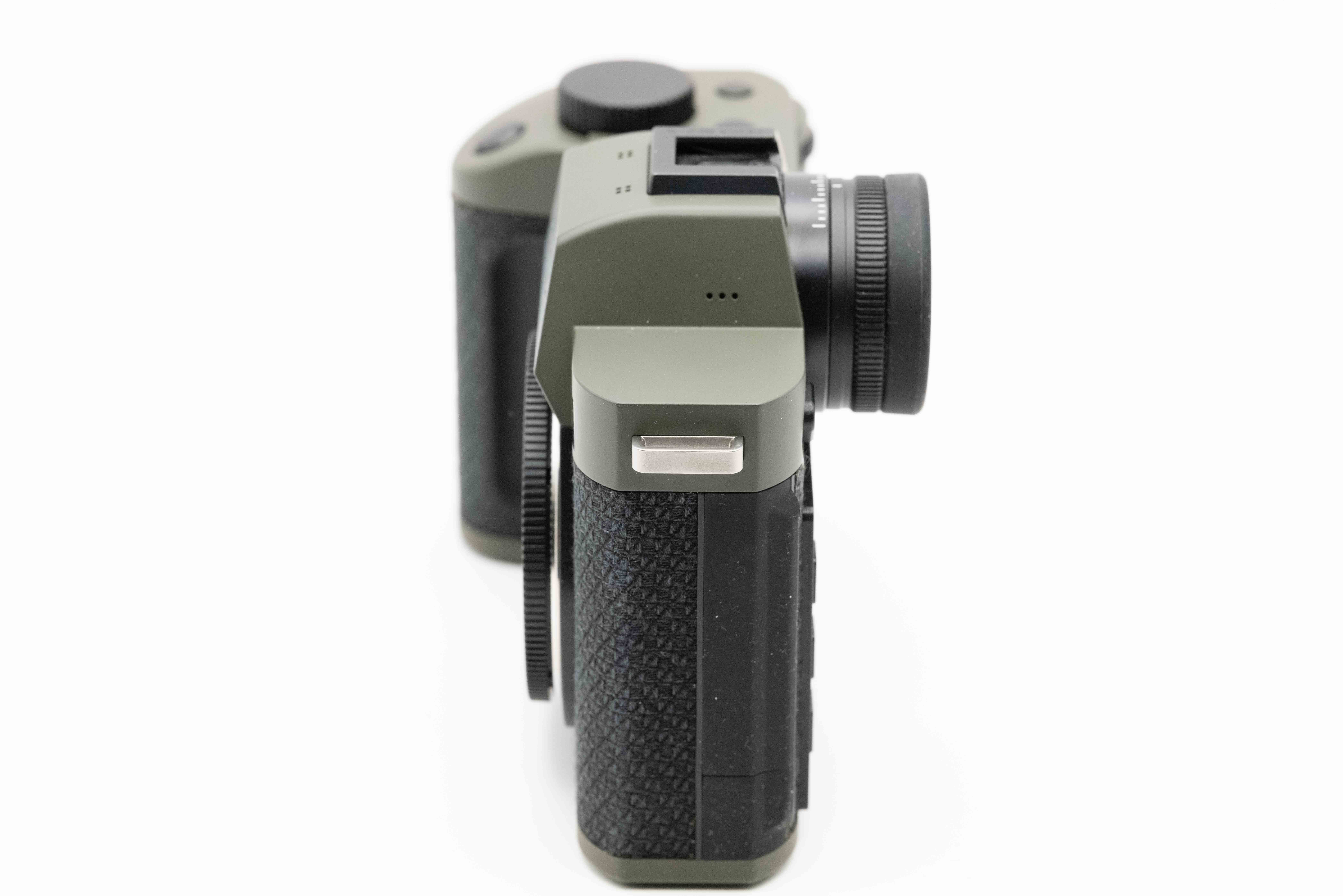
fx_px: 3358
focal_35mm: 90
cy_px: 448
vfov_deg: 15.2
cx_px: 672
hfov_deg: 22.6
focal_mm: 90
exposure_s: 1/320
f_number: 10
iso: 3200
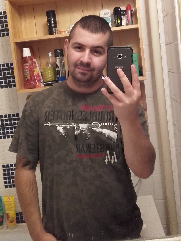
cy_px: 120
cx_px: 90
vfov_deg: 58.4
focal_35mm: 31
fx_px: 216
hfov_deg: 45.4
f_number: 2.2
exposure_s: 1/14
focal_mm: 3.3
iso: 180
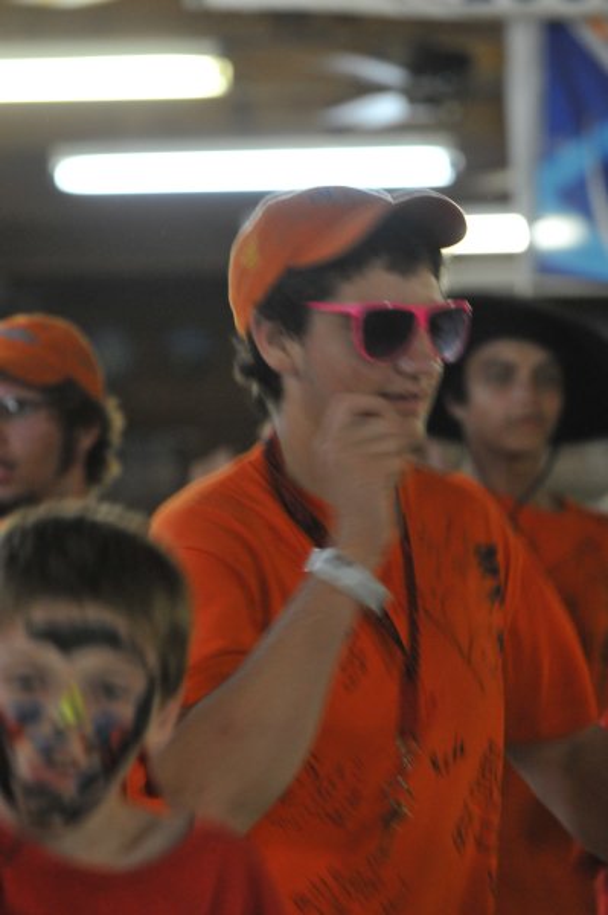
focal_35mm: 165
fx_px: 4187
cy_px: 458
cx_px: 304
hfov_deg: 8.3
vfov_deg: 12.5
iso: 1600
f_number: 4
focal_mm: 110
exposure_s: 1/60
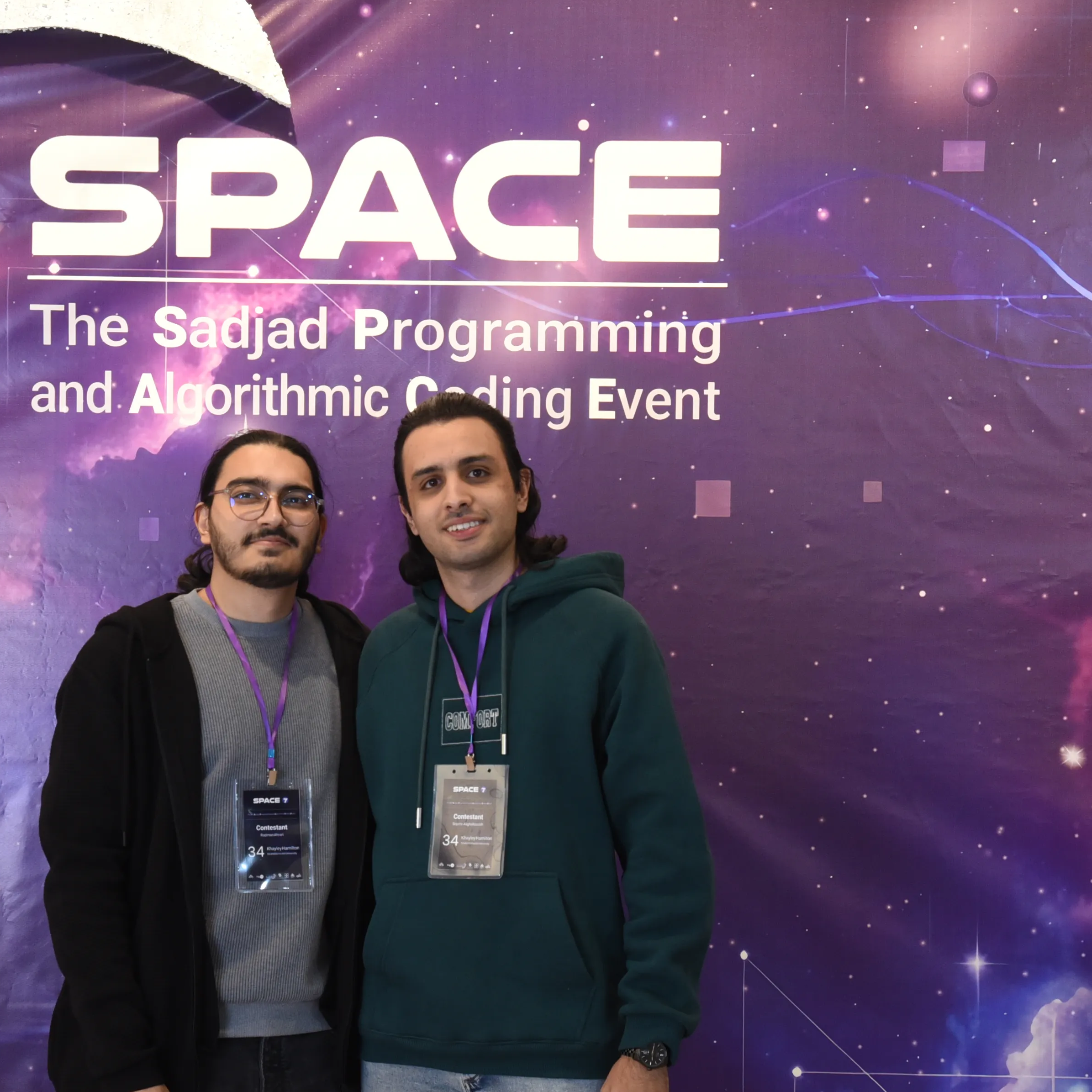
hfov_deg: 18.6
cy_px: 628
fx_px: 3319
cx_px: 381
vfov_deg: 18.7
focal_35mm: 93
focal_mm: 58
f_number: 6.3
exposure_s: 1/100
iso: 1600
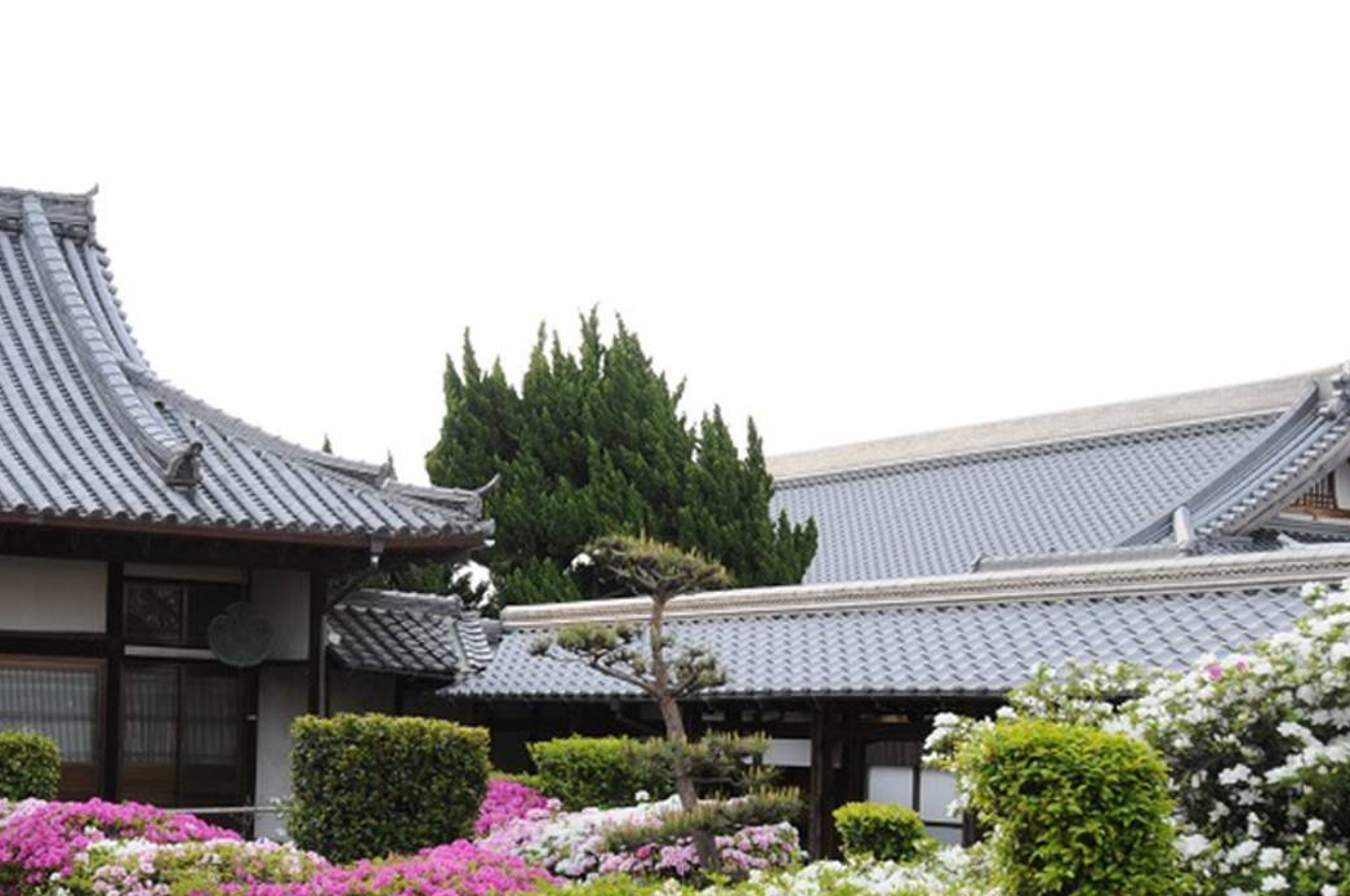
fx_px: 2135
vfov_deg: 23.5
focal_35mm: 57
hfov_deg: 34.9
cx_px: 497
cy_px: 665
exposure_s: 1/125
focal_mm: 22
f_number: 5.6
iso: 200
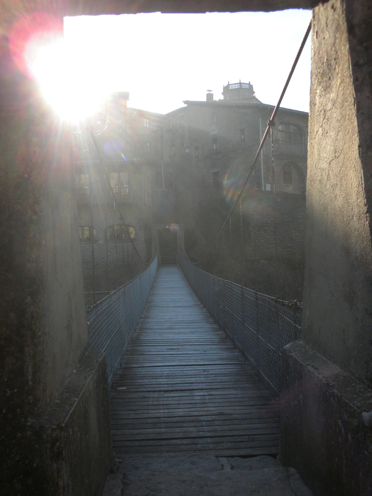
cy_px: 248
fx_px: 530
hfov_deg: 38.7
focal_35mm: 37
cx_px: 186
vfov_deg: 50.1
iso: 123
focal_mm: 6.6
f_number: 3.5
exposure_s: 1/498
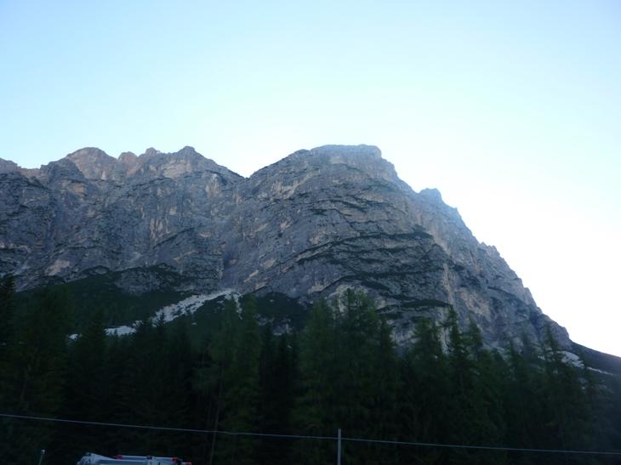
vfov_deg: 54.9
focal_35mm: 25
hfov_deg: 69.4
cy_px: 232
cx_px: 310
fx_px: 448
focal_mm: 4.1
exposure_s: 1/125
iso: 80
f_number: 3.3
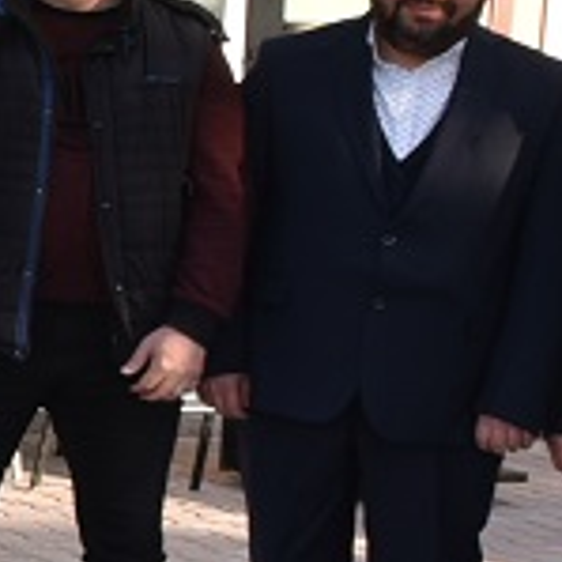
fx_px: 2516
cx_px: -1430
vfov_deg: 12.7
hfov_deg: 8.8
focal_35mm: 137
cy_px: 243
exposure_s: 1/100
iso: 100
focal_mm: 16
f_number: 5.6
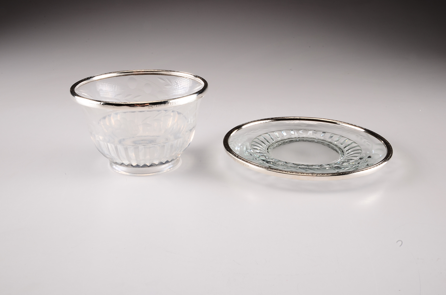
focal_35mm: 45
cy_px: 148
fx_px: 556
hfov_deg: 43.7
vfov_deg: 29.7
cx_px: 223
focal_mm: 30
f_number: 29
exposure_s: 1/160
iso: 100
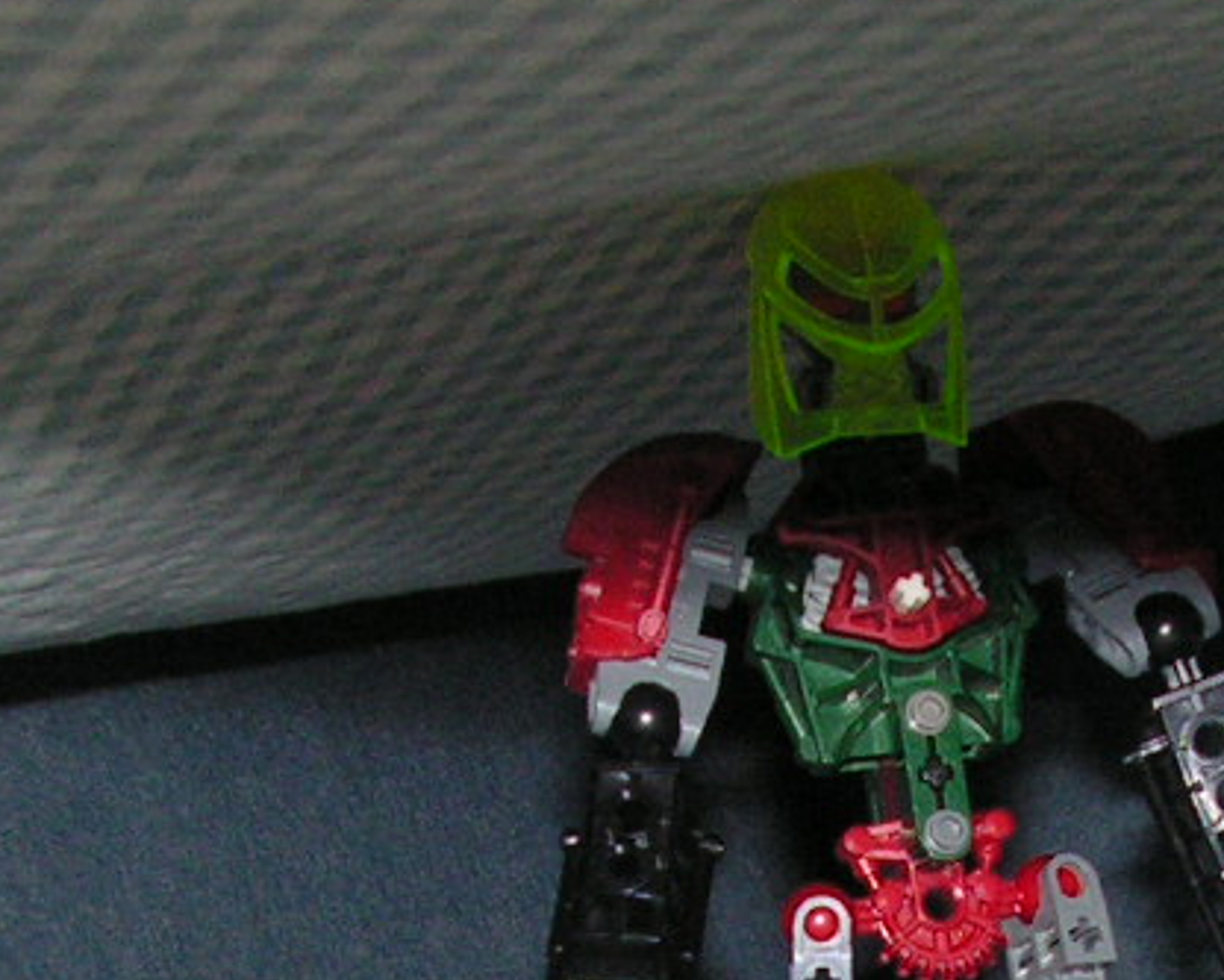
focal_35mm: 108
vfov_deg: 13.7
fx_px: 3913
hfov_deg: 17.7
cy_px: 1298
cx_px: 915
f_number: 3.2
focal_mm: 6
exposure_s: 1/250
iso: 200
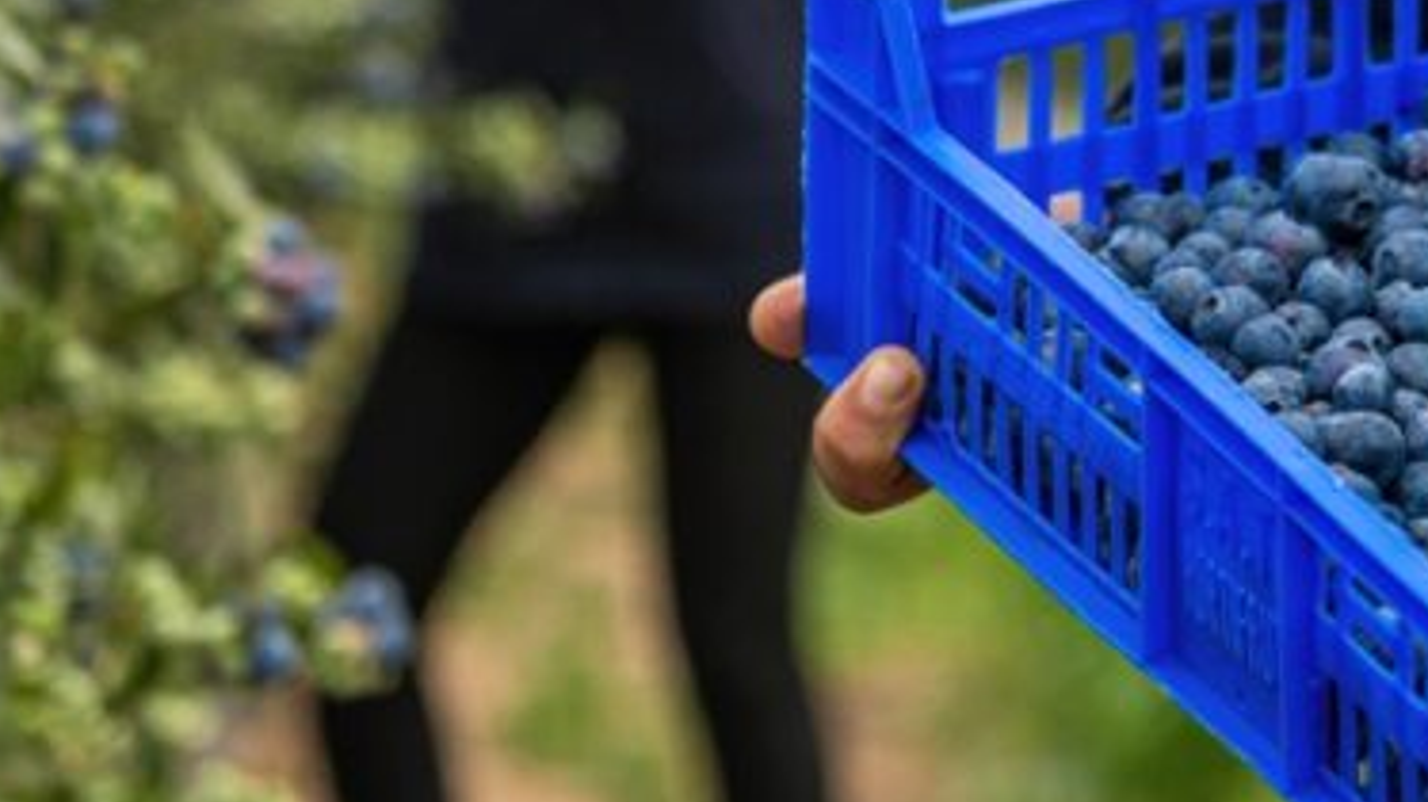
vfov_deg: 6.8
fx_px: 6624
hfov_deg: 12.2
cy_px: -369
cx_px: 1424
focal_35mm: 175
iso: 100
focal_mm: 61
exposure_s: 1/1000
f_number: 2.8
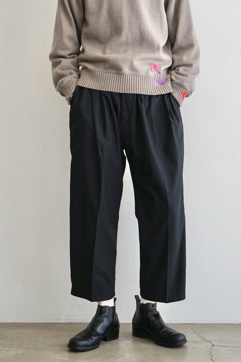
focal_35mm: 50
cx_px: 125
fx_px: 502
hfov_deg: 27.0
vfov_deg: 39.6
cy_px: 184
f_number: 4.5
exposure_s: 1/160
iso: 800
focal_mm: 48
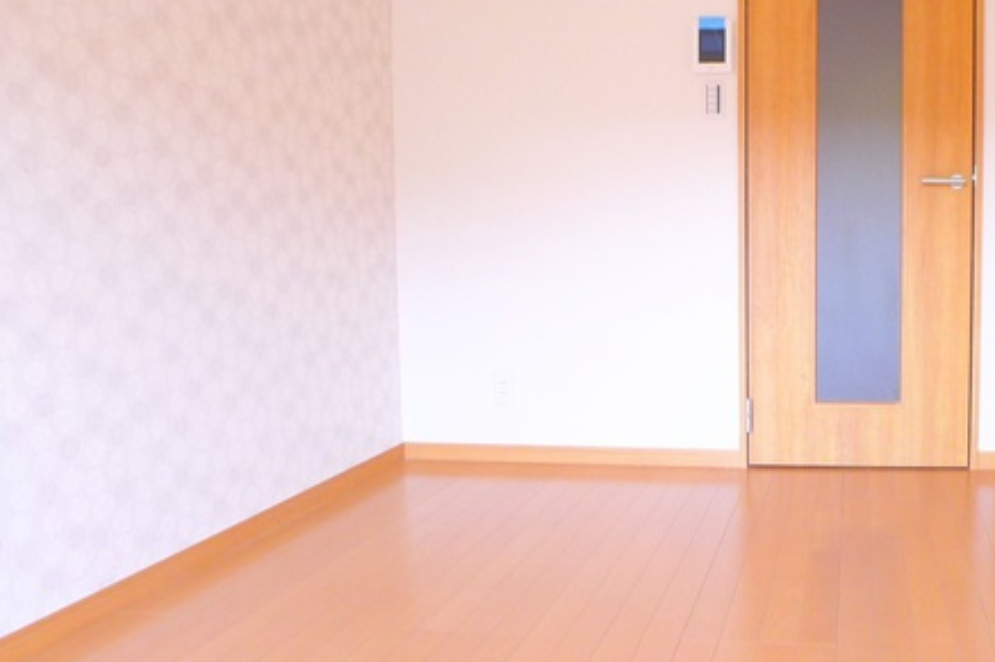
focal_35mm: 40
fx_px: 1105
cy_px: 304
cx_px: 792
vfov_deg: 33.4
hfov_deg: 46.0
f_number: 2
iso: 200
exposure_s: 1/60
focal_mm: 5.1
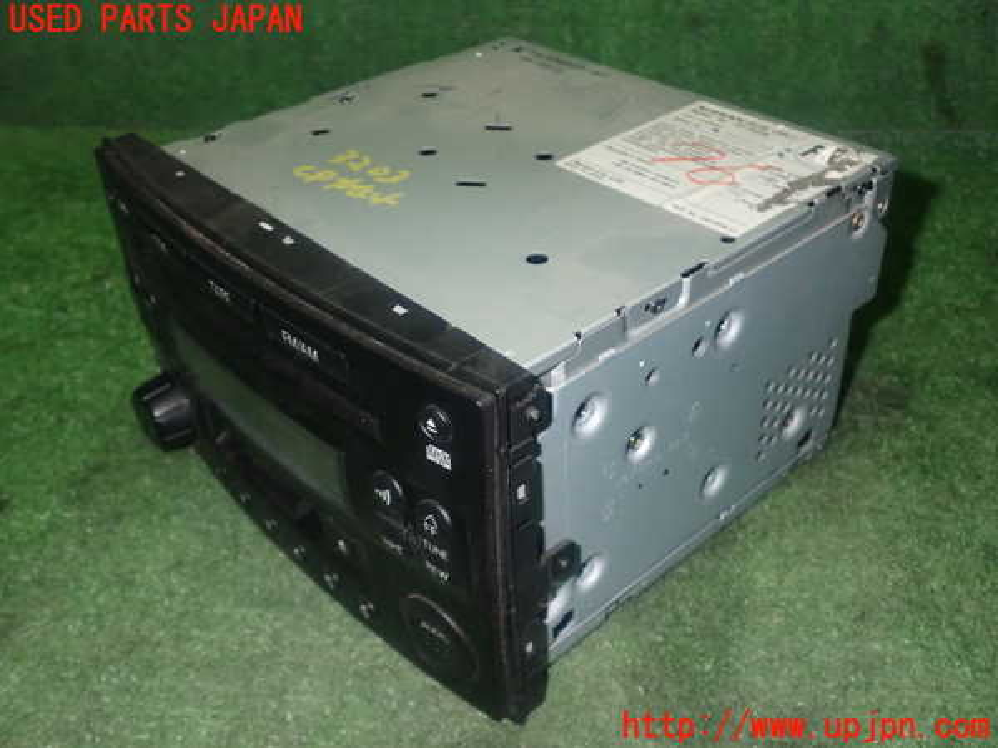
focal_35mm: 36
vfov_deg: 39.7
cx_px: 499
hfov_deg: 51.4
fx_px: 1038
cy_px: 374
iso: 800
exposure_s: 1/40
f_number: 7.1
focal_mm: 6.37
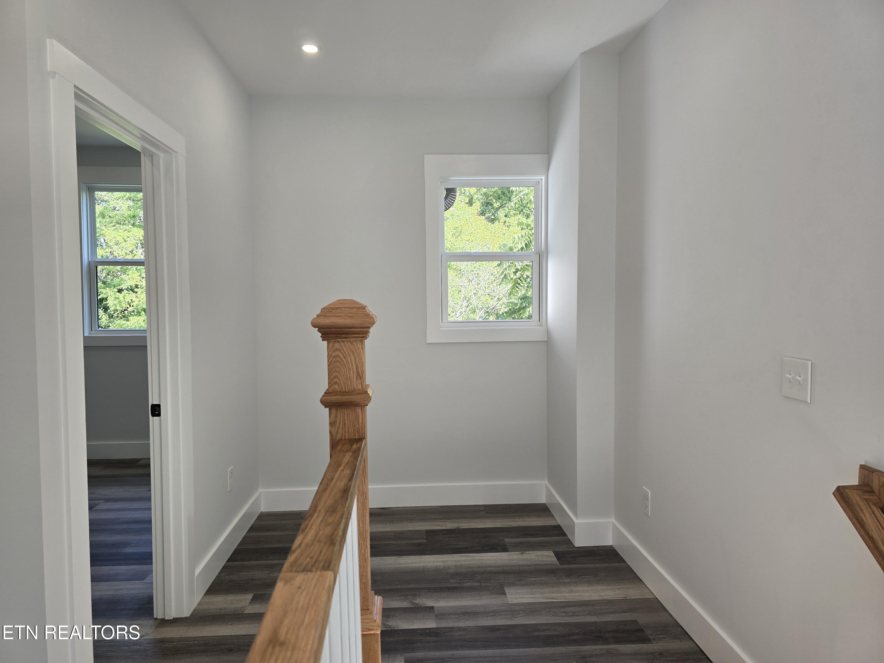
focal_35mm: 23
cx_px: 442
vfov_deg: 58.9
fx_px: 587
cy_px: 332
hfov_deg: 73.9
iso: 40
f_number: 1.7
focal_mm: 6.3
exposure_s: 1/120
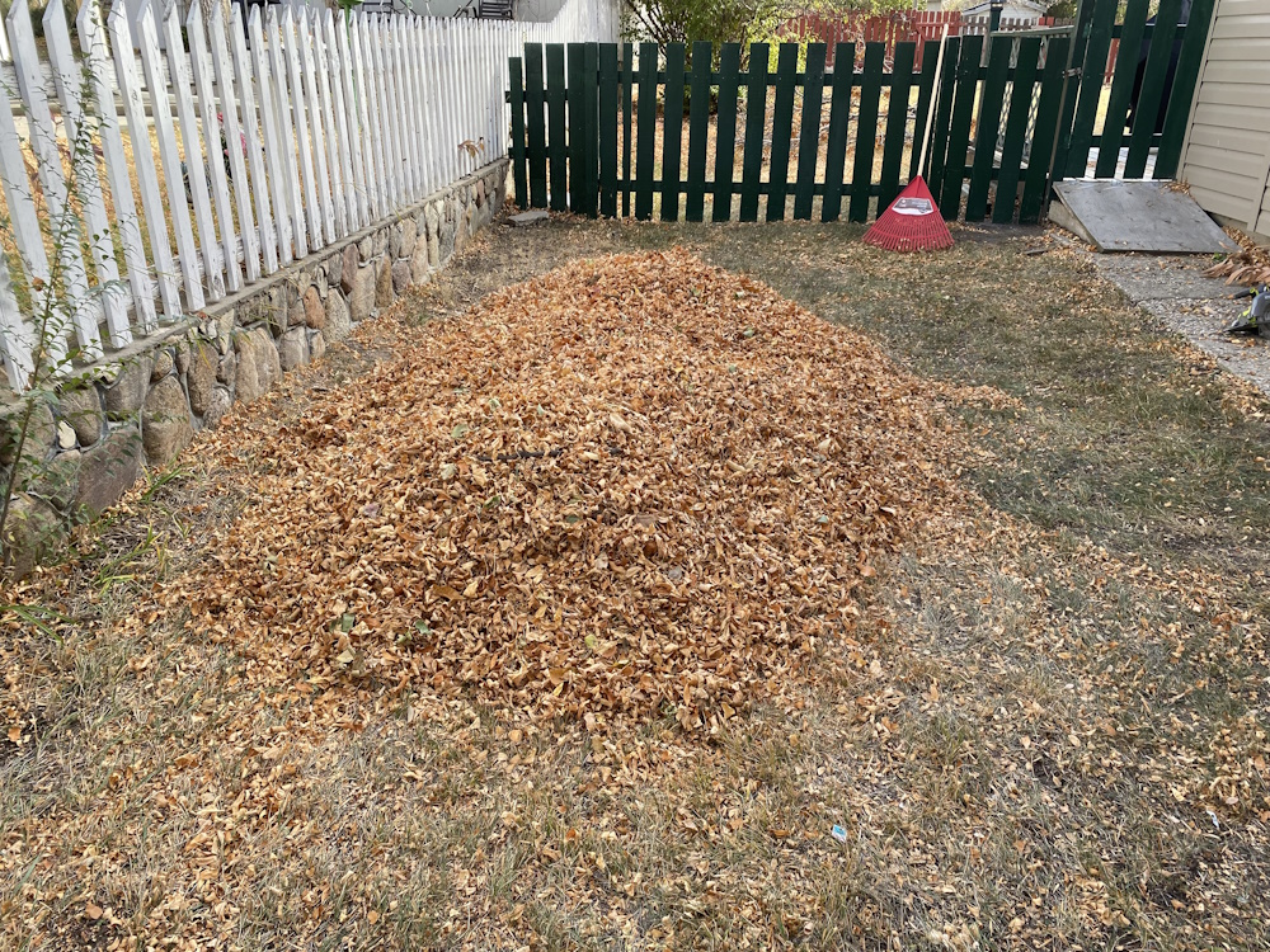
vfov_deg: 53.1
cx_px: 635
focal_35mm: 26
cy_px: 476
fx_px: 954
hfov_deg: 67.3
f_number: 1.8
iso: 32
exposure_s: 1/305
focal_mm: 4.25
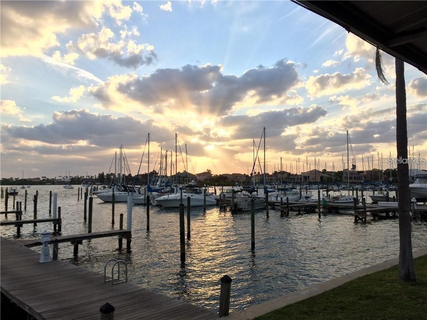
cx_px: 214
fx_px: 358
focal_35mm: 29
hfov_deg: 61.7
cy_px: 160
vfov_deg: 48.2
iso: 32
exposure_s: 1/892
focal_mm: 4.15
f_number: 2.2
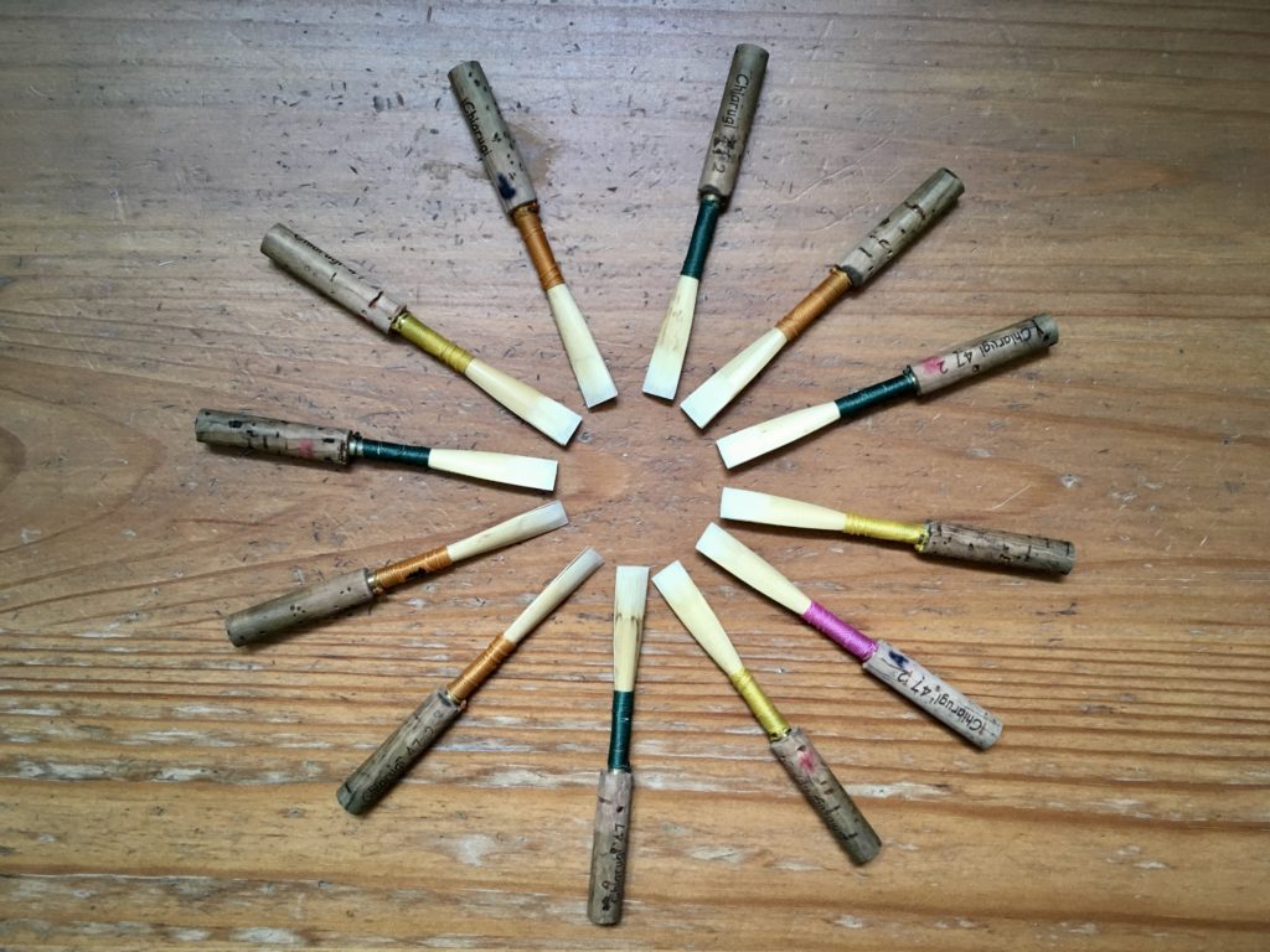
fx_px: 1064
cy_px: 476
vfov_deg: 48.2
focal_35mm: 29
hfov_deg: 61.7
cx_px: 635
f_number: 2.2
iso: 160
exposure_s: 1/33
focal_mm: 4.15
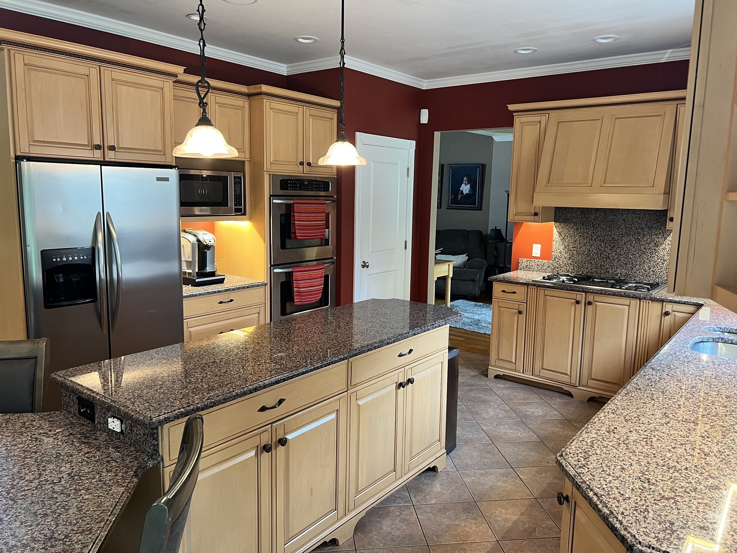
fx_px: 554
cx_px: 368
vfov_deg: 53.1
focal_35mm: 26
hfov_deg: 67.3
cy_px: 276
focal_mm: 5.7
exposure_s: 1/60
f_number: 1.5
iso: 125
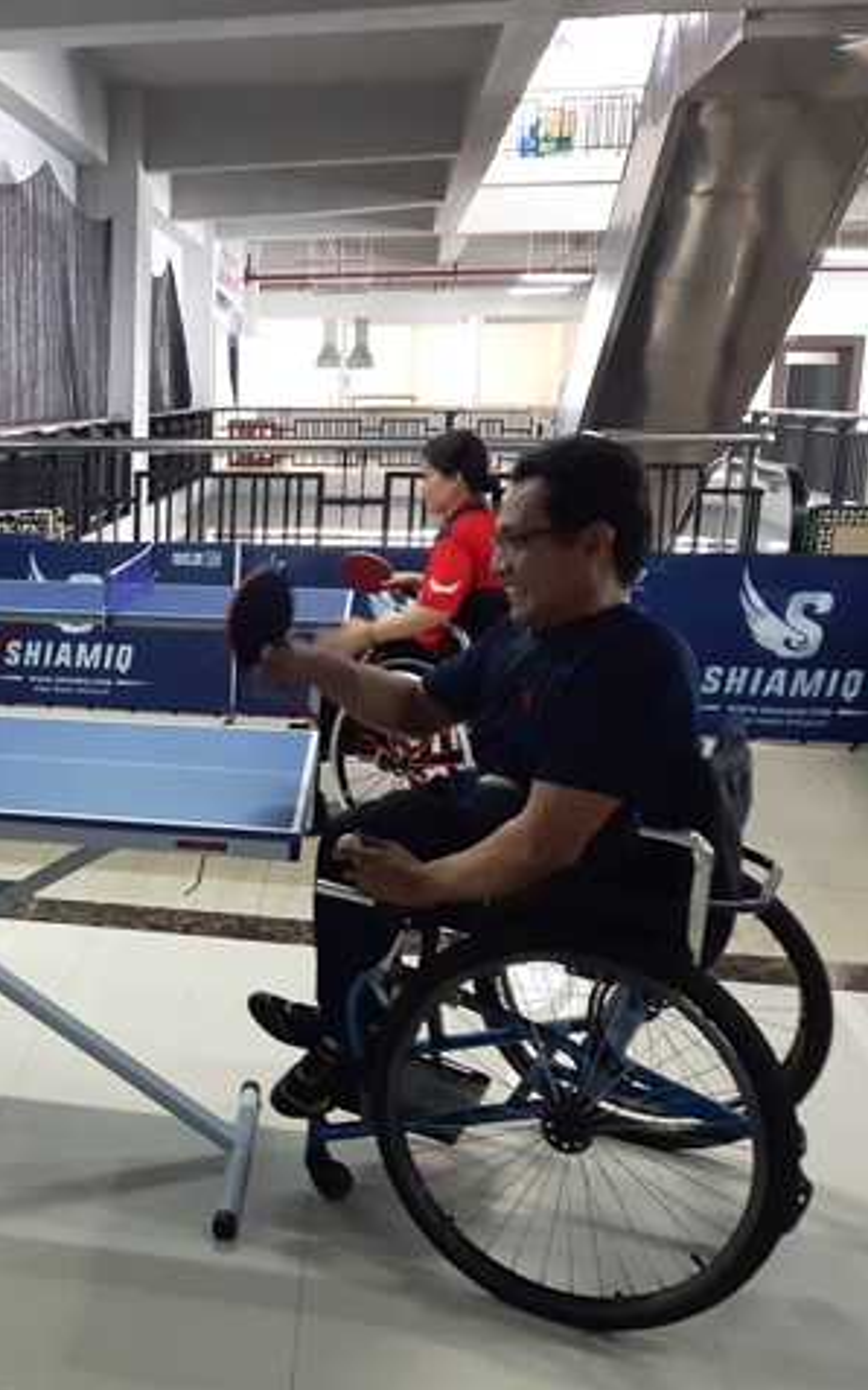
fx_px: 1401
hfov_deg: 32.2
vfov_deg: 52.8
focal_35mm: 37
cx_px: 38
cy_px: 696
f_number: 1.7
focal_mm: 3.92
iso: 320
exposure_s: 1/25
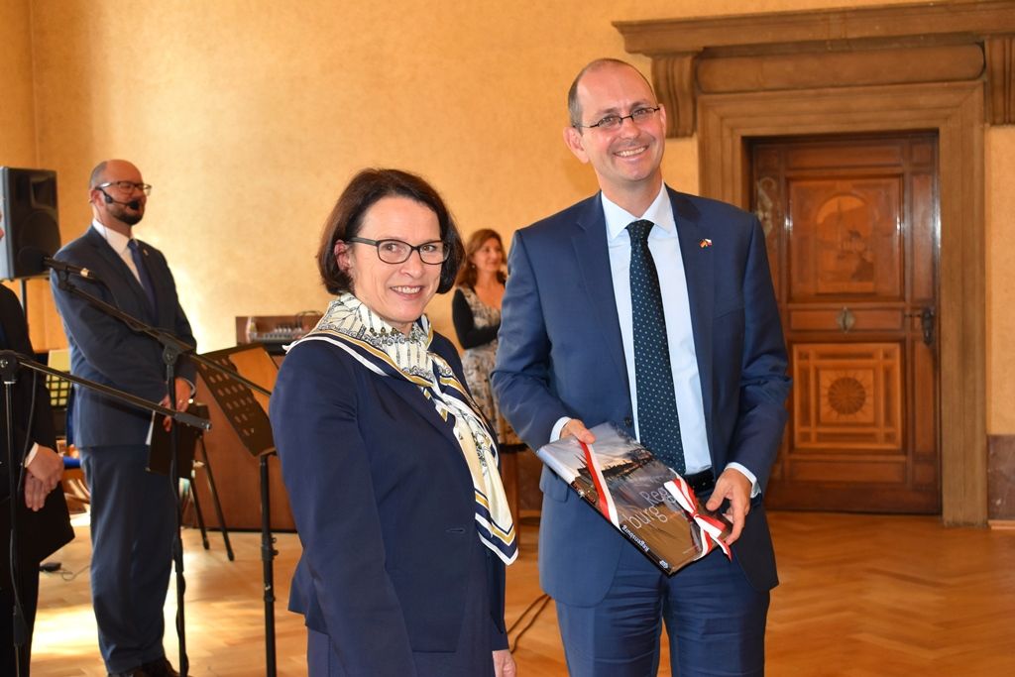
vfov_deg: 23.8
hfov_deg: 35.0
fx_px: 1607
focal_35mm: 57
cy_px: 338
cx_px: 508
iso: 800
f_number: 5
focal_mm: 38
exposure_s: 1/100
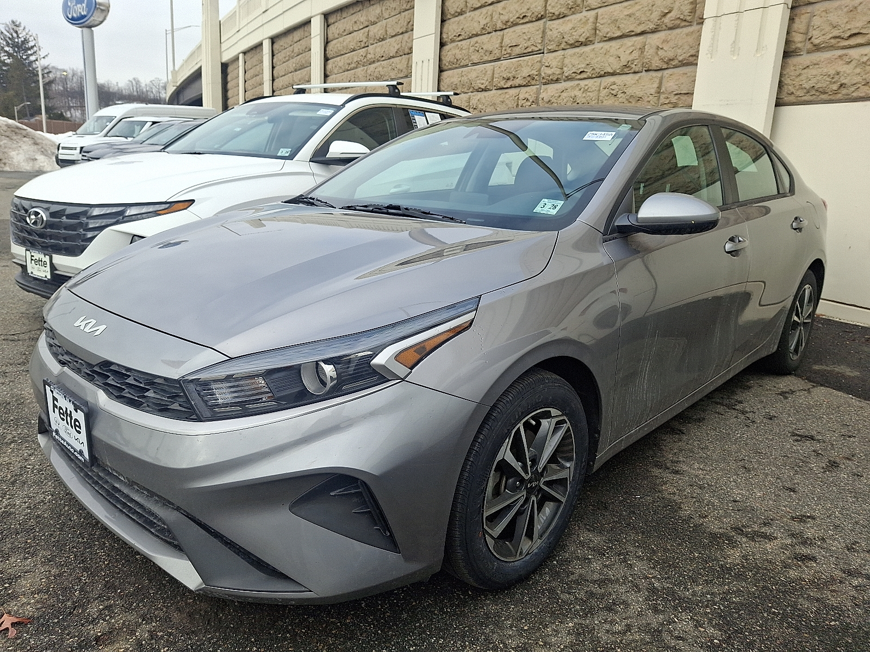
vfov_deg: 54.9
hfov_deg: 69.4
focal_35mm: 25
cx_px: 435
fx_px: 628
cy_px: 326
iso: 25
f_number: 1.8
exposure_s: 1/625
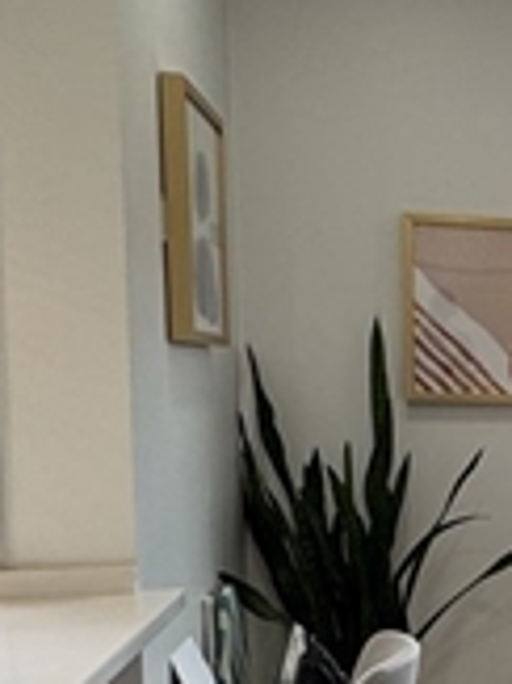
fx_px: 1303
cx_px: 999
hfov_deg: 17.0
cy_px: 512
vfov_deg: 29.0
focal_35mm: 66
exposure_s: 1/100
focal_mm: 2.22
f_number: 2.2
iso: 64
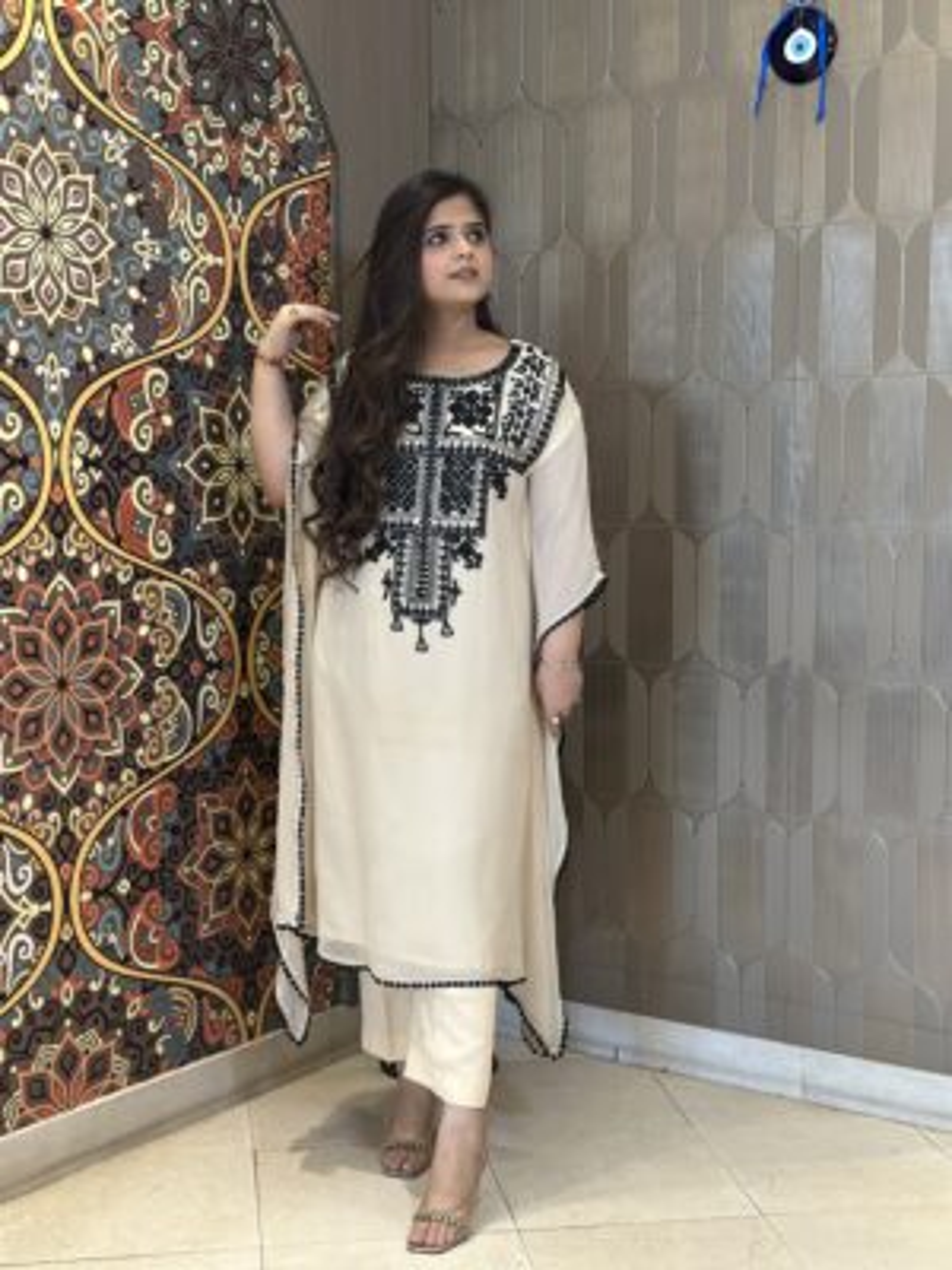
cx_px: 476
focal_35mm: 48
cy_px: 635
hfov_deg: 30.3
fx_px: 1760
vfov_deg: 39.7
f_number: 1.78
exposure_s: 1/100
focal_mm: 6.86
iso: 160
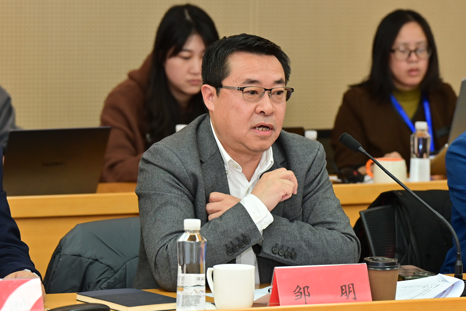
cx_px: 233
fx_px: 2226
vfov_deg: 8.0
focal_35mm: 172
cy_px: 156
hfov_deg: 11.9
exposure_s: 1/160
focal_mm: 115
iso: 1600
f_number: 4.5
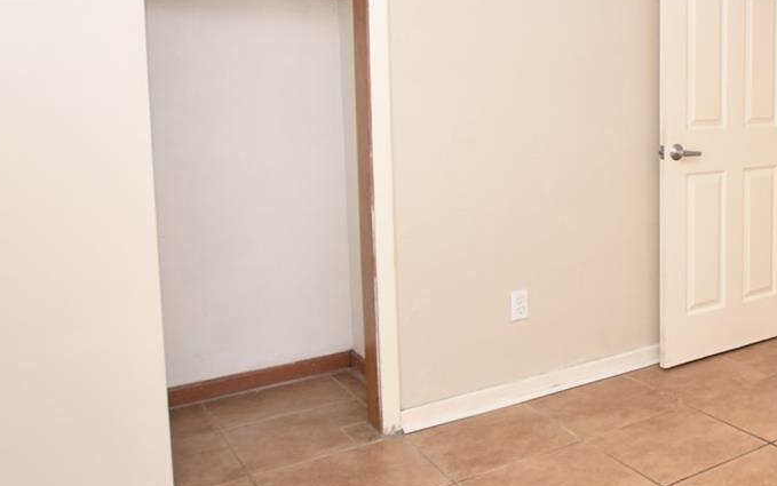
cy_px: 158
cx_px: 787
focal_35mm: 36
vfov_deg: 35.0
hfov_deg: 45.1
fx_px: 763
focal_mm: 10
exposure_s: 1/60
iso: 250
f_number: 4
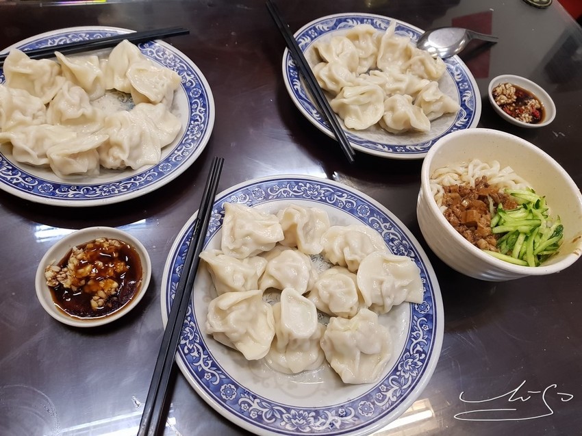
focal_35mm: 26
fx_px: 437
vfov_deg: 53.0
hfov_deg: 67.3
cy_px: 218
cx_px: 291
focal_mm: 4.2
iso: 200
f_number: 1.7
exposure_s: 1/60
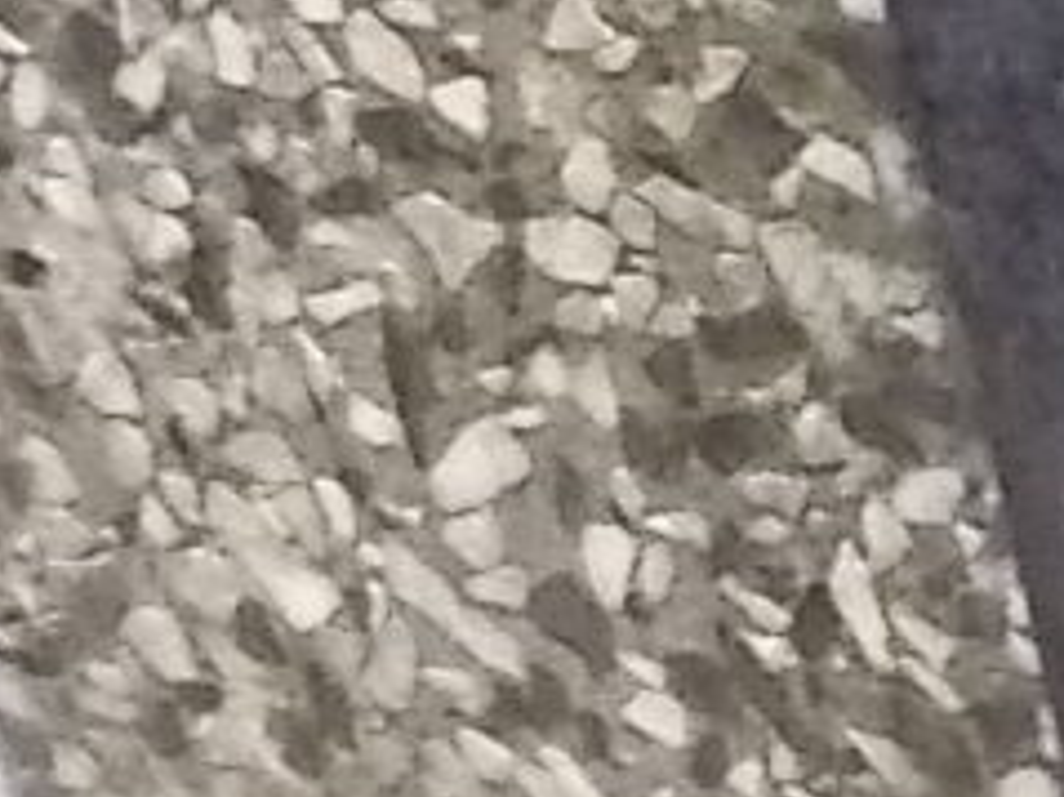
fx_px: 5346
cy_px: 565
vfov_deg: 8.5
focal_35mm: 174
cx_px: 2515
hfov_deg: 10.0
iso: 400
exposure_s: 1/40
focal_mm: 4.6
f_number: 3.2
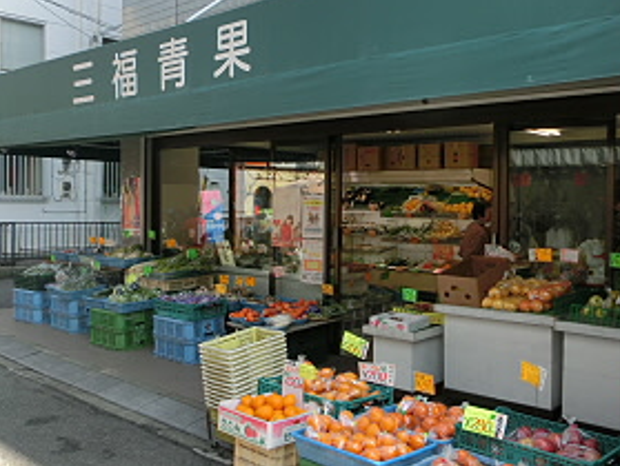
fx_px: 664
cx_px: 369
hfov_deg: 49.8
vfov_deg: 38.7
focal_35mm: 37
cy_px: 223
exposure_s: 1/320
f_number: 3
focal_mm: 4.24
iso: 80
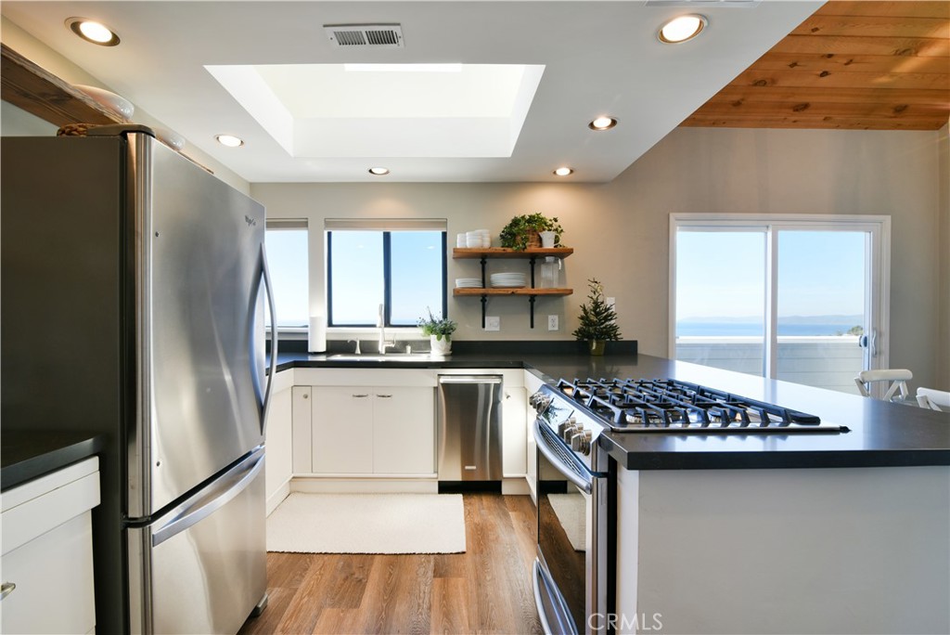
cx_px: 475
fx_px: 422
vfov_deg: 73.8
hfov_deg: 96.7
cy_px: 318
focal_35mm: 16
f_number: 10
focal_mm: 16
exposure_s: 1/80
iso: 400
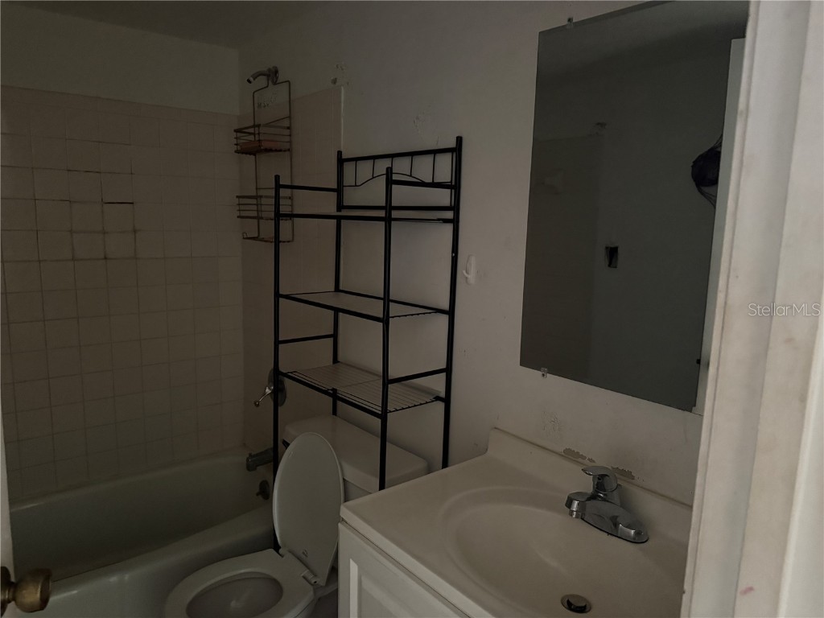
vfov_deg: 56.8
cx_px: 412
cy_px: 309
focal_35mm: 24
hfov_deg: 71.6
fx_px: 571
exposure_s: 1/30
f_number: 1.78
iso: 1600
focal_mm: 6.76
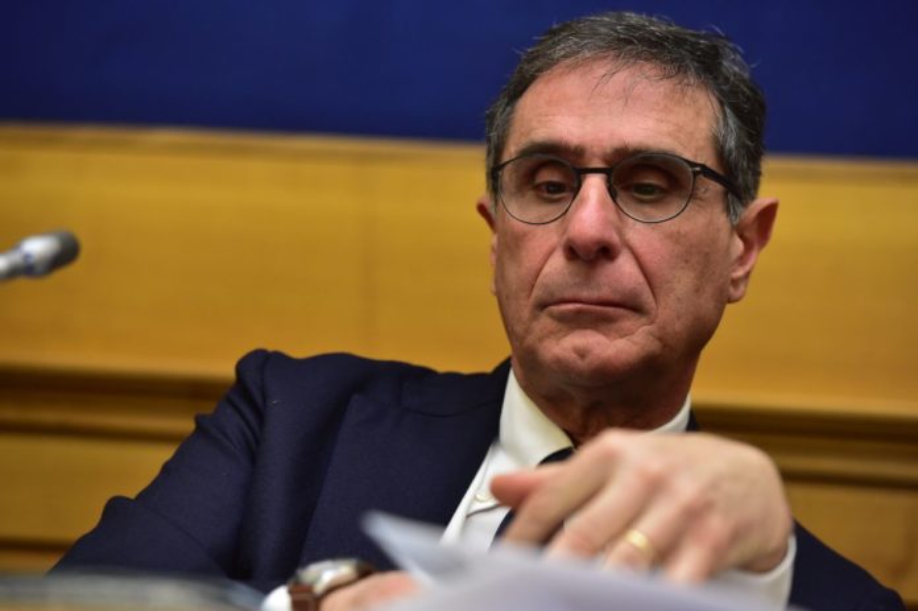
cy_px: 306
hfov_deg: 12.8
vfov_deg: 8.6
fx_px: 4077
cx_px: 459
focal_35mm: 160
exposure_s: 1/200
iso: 4000
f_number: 4.5
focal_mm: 160
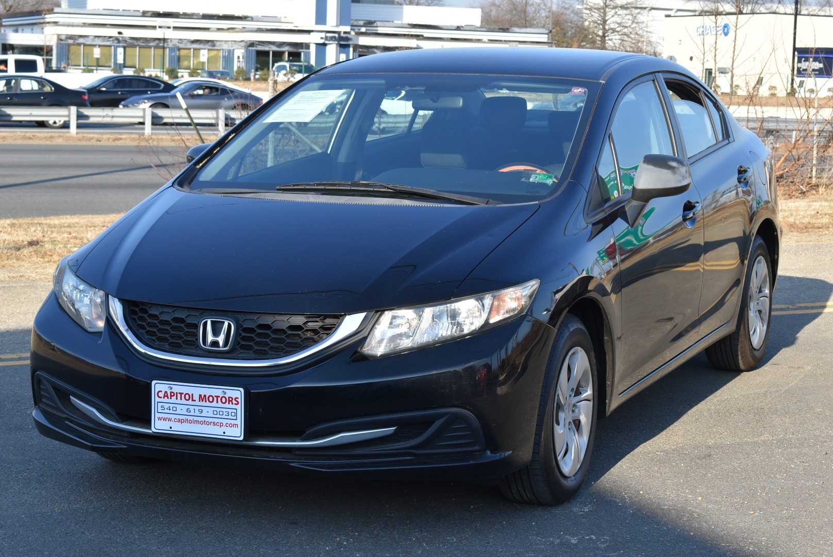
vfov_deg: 16.6
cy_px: 278
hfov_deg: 24.6
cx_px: 416
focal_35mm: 82
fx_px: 1910
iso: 220
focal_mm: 55
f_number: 8
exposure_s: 1/250
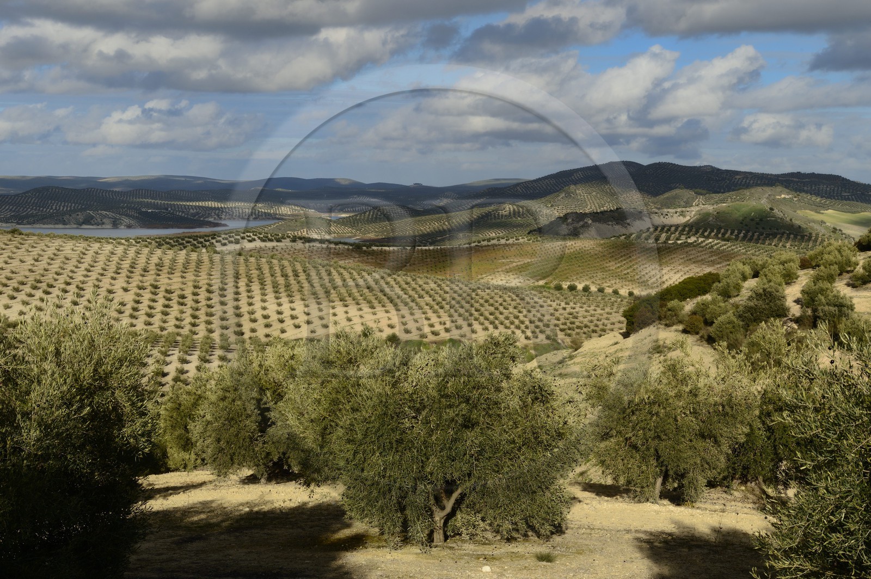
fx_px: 1402
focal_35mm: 58
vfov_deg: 23.3
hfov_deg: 34.5
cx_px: 436
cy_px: 290
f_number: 14
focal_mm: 58
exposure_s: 1/200
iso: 200
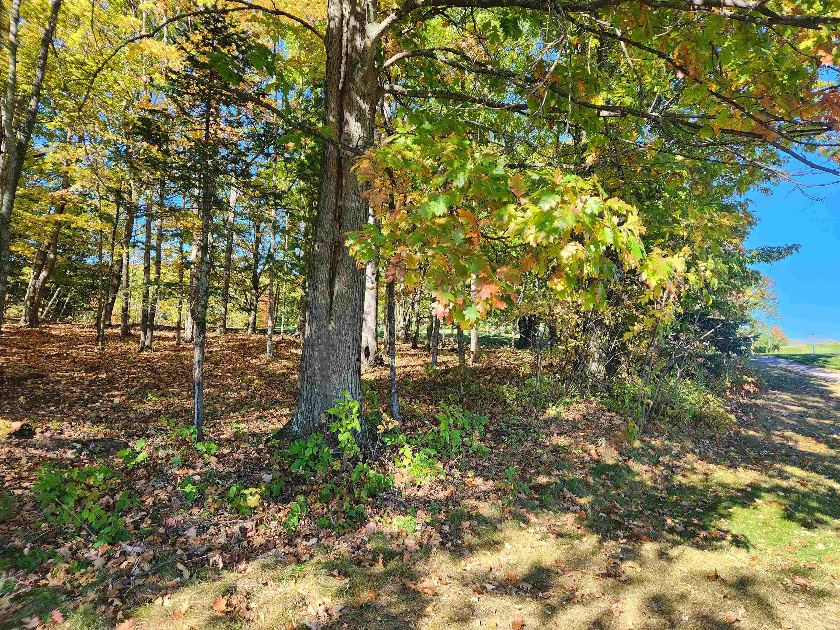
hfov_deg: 73.9
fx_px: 558
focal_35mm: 23
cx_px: 420
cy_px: 315
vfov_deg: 58.9
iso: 20
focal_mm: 5.4
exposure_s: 1/247
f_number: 1.8
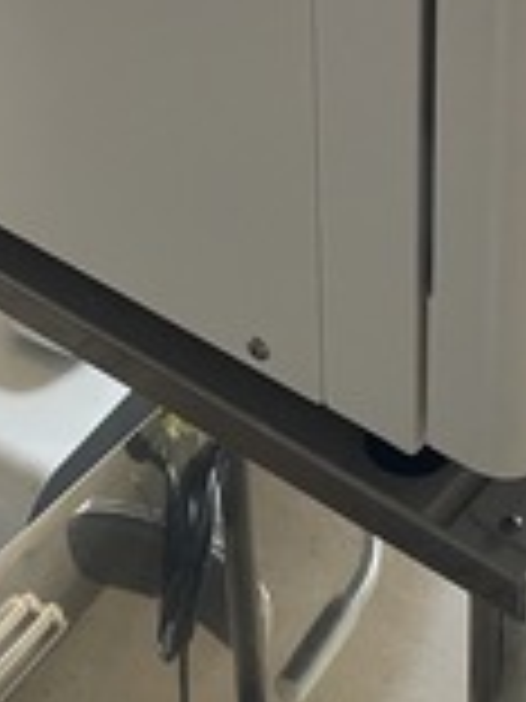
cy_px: -68
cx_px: 274
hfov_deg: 16.6
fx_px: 1803
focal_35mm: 89
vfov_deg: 20.9
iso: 320
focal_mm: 4.2
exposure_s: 1/60
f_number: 1.6
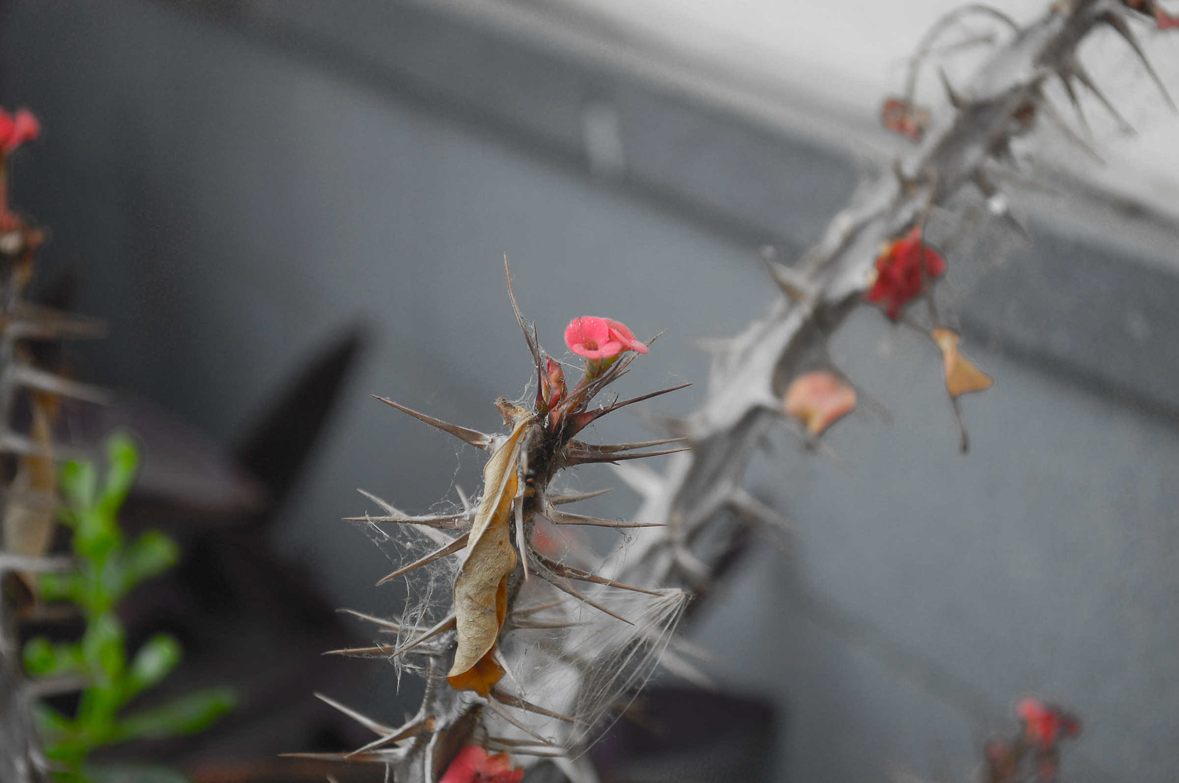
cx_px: 590
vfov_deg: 16.5
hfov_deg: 24.6
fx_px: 2699
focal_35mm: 82
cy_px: 392
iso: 200
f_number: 5.6
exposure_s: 1/15
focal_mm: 55
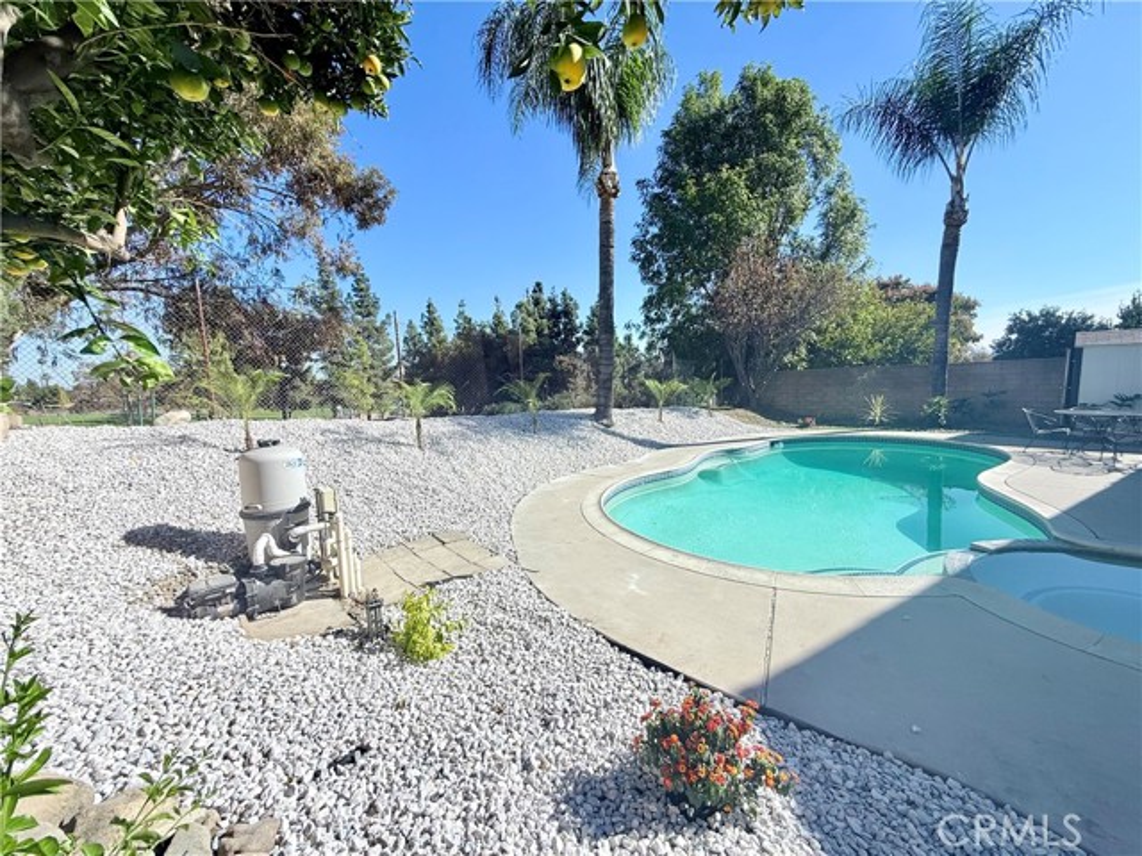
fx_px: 462
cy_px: 428
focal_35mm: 14
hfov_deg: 102.1
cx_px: 571
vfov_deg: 85.7
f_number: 2.2
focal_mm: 2.22
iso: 20
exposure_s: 1/1125
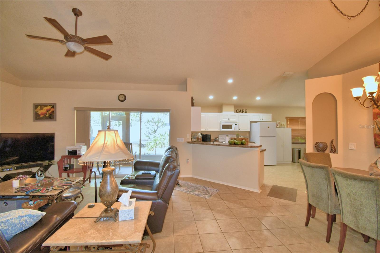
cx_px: 190
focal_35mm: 15
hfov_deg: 100.4
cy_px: 126
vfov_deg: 77.3
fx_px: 158
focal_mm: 10
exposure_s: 1/30
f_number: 4.5
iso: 200
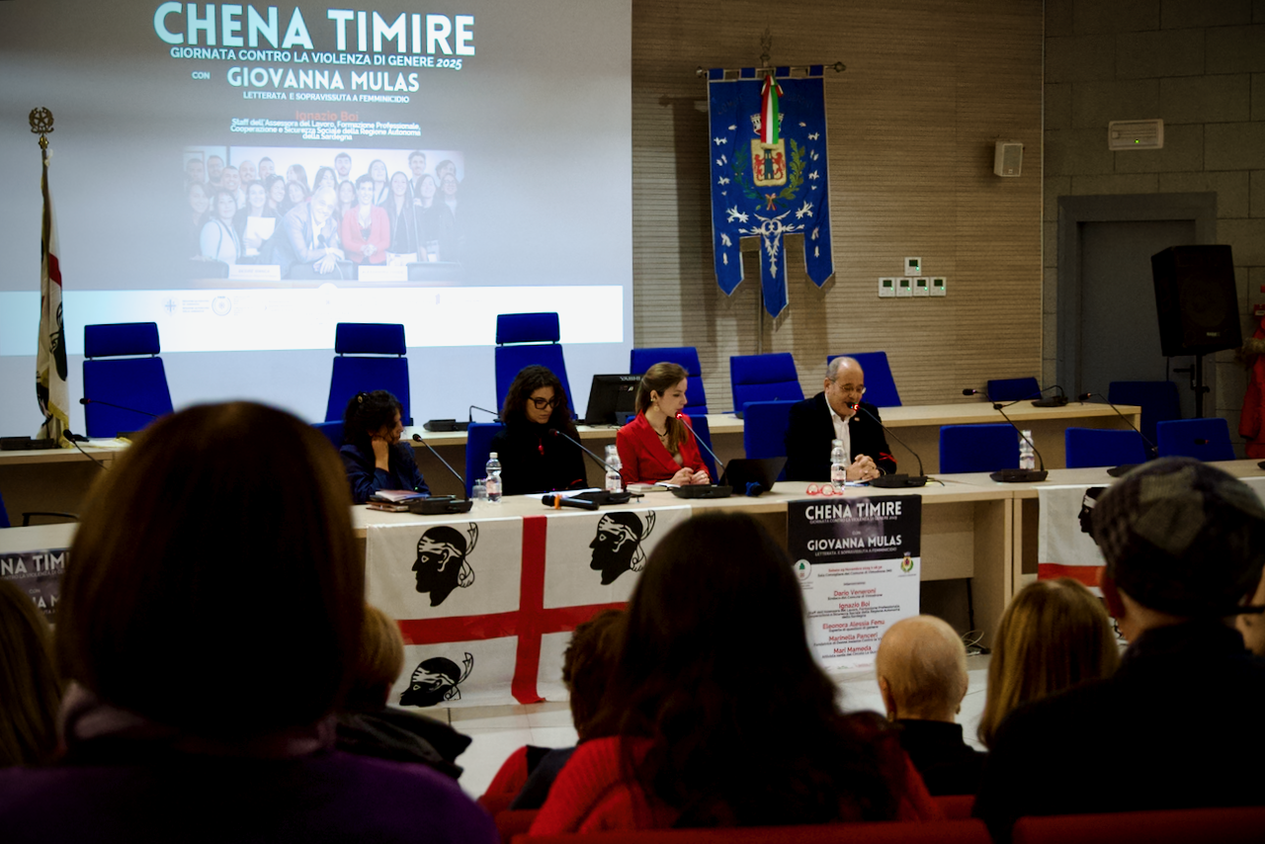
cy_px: 422
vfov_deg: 19.7
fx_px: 2425
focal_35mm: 69
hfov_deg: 29.2
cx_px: 632
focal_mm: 46
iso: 3200
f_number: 5
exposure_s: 1/80
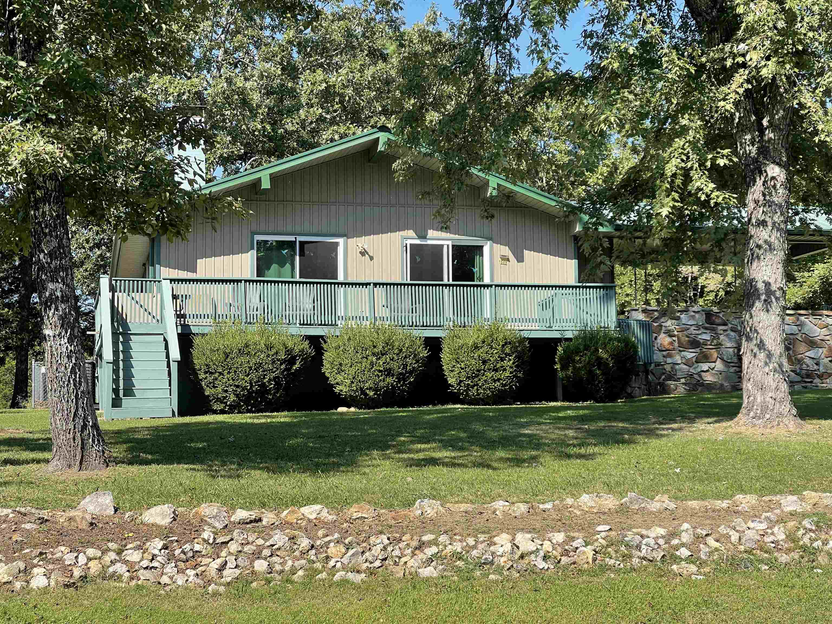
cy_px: 312
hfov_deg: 30.3
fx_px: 1538
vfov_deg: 22.9
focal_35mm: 64
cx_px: 416
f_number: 2.2
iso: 20
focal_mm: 7.5
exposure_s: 1/511
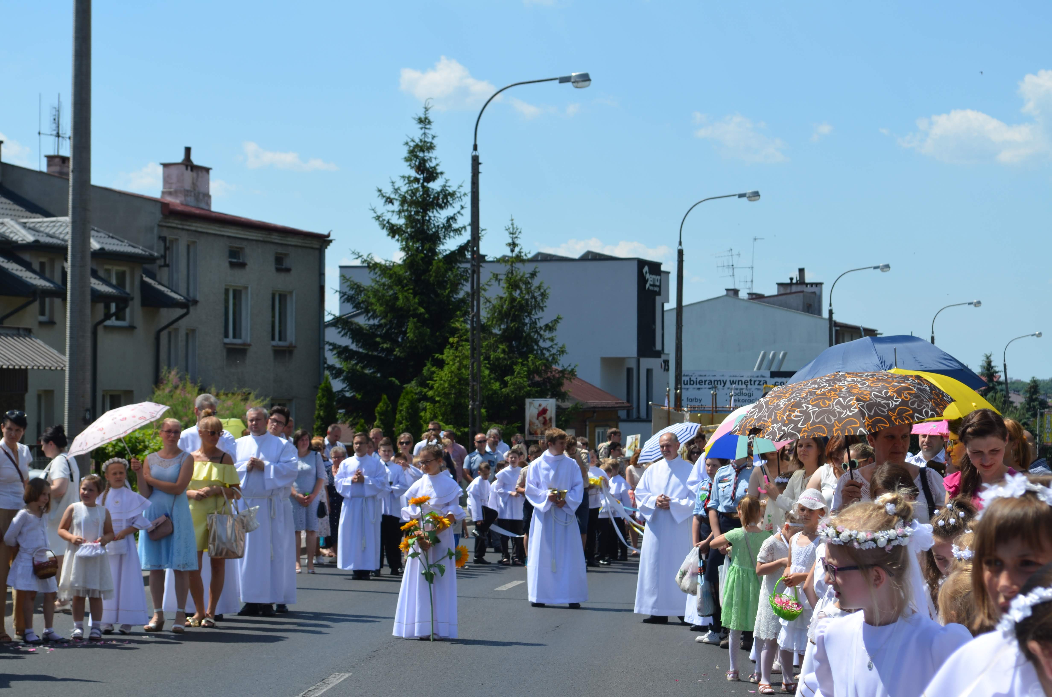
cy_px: 348
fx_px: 2406
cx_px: 526
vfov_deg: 16.5
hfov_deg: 24.7
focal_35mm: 82
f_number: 8
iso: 100
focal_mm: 55
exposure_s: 1/250
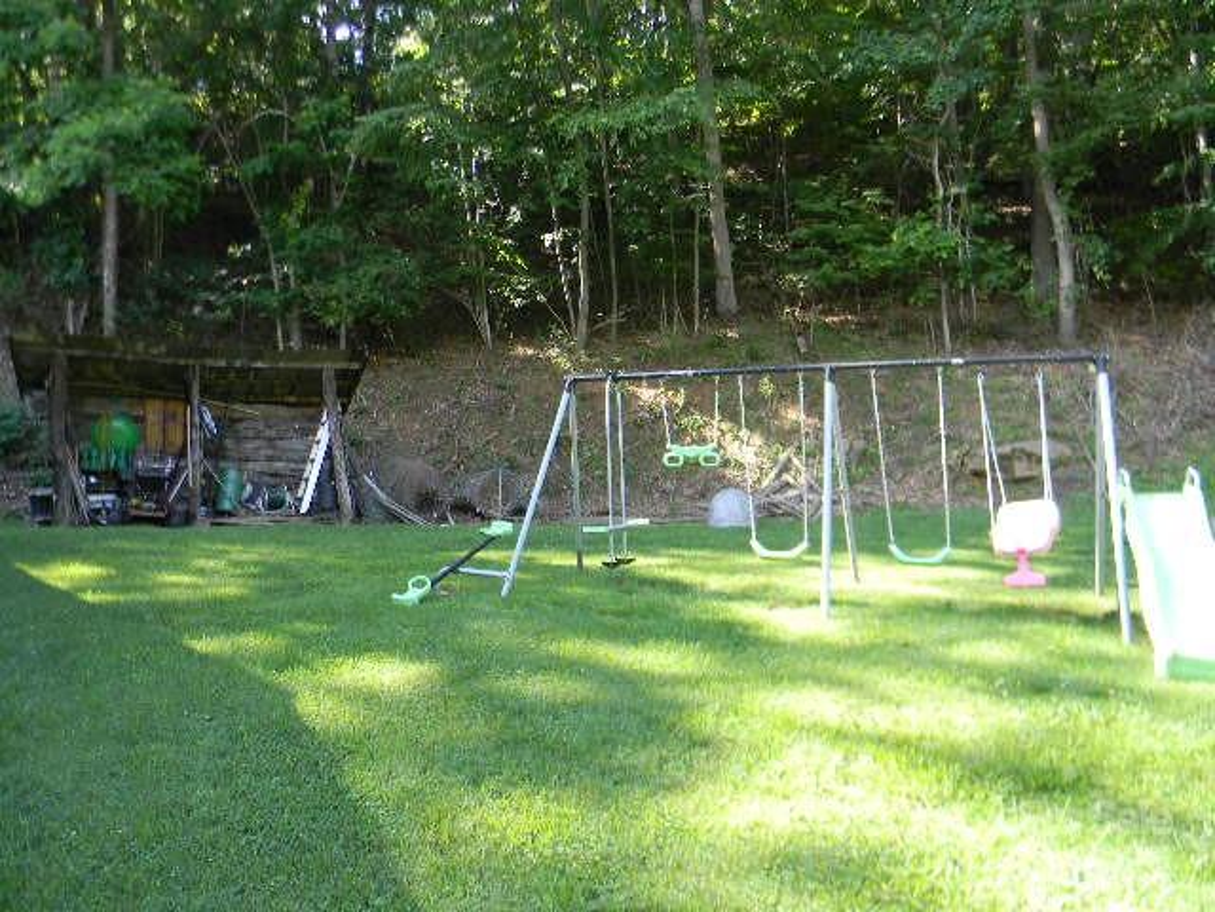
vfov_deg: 49.7
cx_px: 608
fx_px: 983
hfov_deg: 63.4
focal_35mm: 28
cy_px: 456
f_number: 3.5
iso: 80
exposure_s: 1/50.4
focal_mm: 5
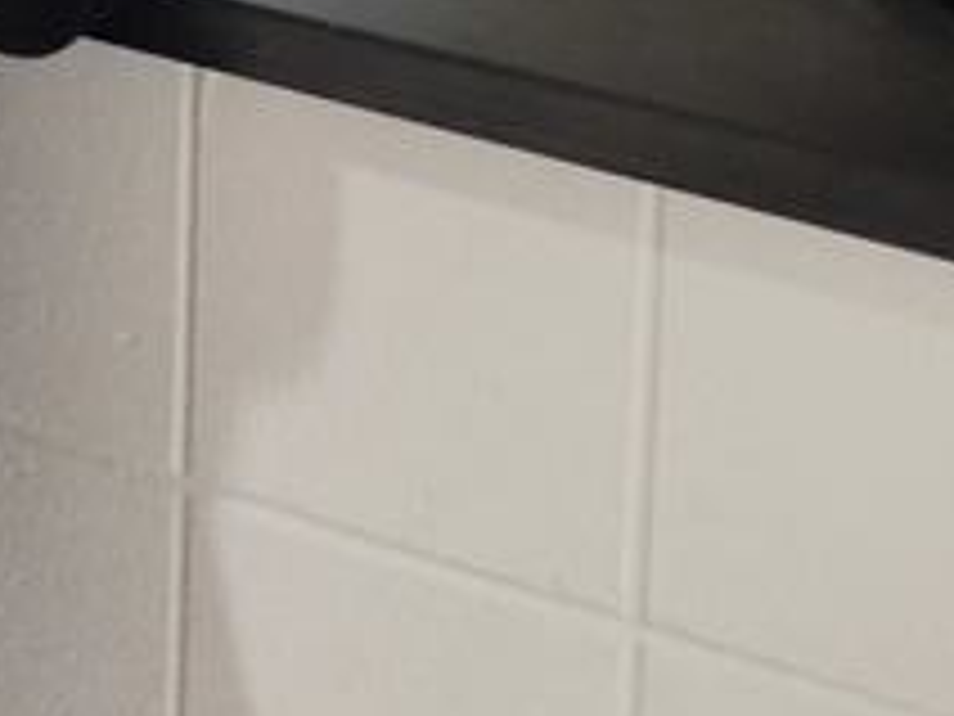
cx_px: 184
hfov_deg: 17.6
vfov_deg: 11.7
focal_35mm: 111
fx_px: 3059
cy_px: -820
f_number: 1.7
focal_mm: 6.3
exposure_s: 1/120
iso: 1000
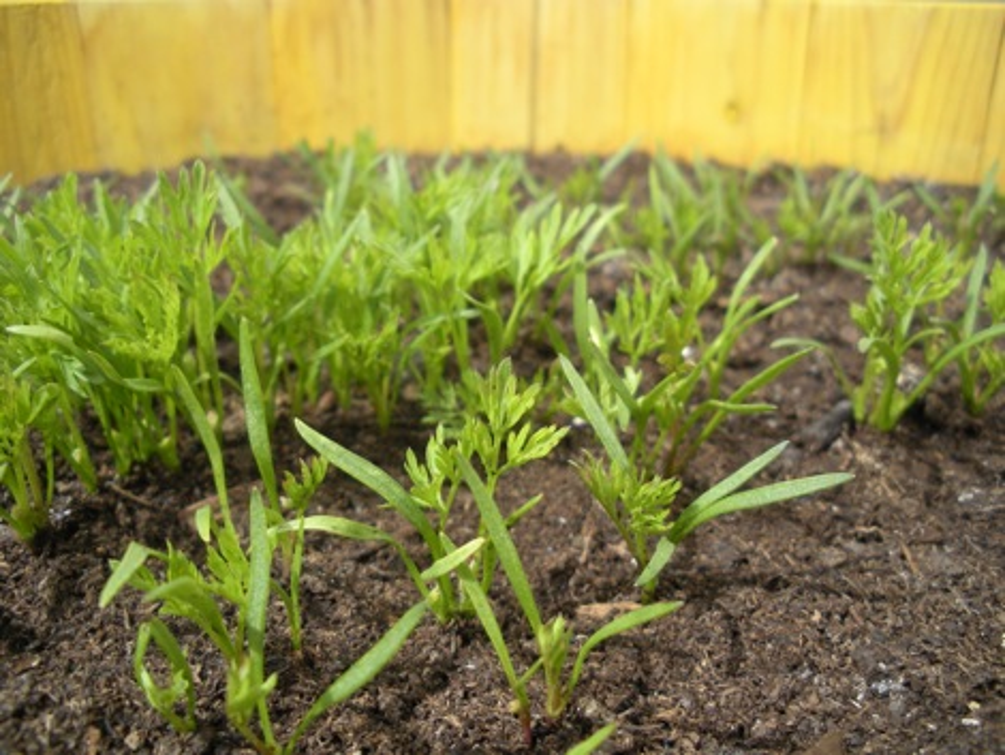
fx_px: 1046
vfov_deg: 39.7
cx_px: 502
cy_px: 378
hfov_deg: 51.3
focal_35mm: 36
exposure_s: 1/328
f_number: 3.5
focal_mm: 6.3
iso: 64
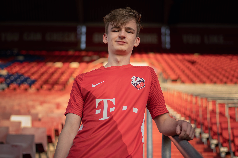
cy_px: 79
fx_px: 496
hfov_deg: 27.0
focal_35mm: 75
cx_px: 119
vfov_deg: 18.2
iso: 100
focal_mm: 50
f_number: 1.8
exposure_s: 1/500
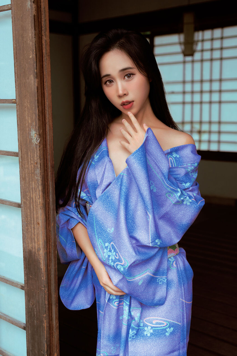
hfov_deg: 29.9
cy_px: 178
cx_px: 118
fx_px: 444
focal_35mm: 45
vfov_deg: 43.6
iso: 100
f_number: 4
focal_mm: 45
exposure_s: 1/125
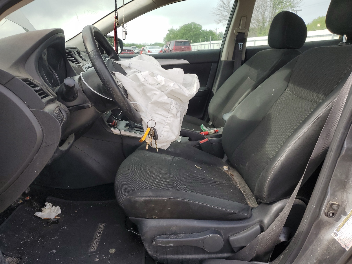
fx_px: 264
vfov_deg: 53.1
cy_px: 132
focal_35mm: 26
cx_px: 176
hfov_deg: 67.3
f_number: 1.5
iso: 50
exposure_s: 1/500
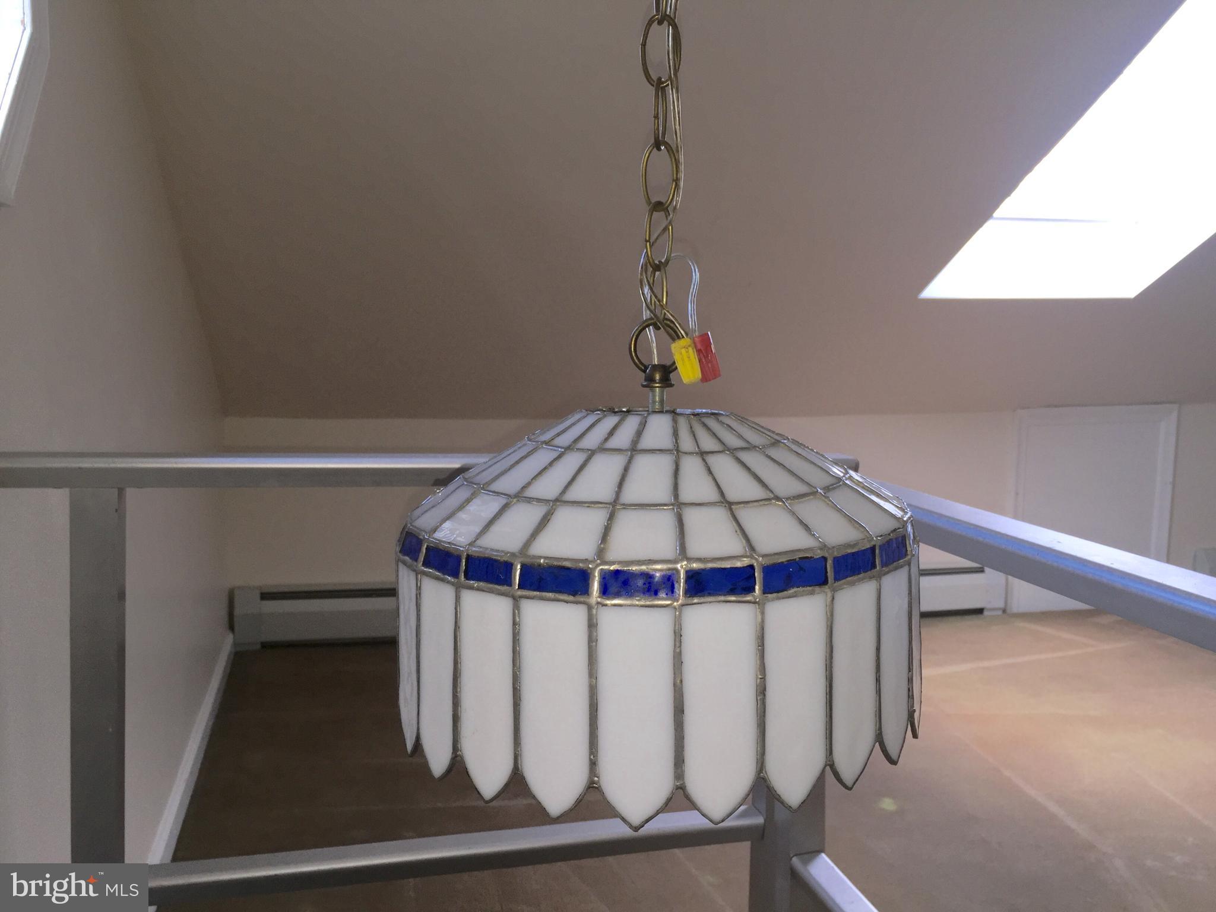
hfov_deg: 61.7
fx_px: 1019
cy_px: 456
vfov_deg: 48.2
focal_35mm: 29
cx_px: 608
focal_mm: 4.15
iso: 32
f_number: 2.2
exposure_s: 1/66
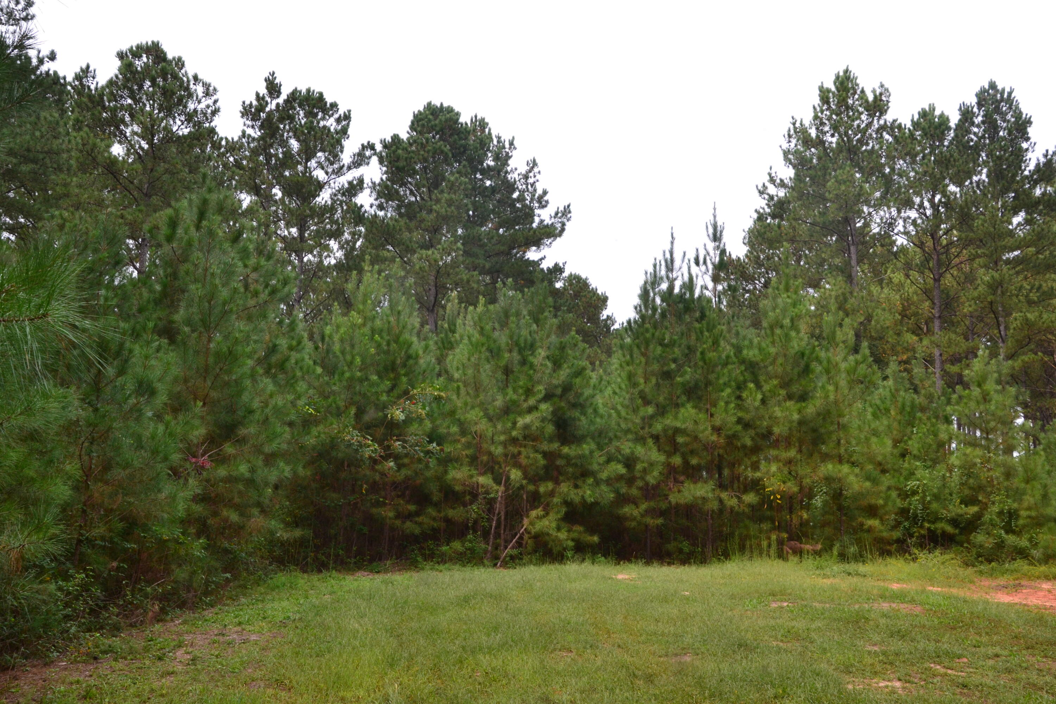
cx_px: 528
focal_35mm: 34
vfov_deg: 38.4
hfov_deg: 55.1
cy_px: 352
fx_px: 1012
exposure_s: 1/200
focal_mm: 23
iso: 400
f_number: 10
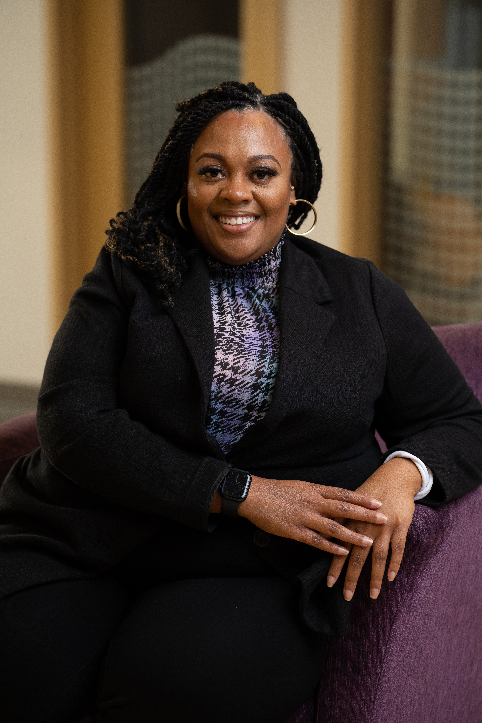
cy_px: 362
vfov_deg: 15.3
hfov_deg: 10.2
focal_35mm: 134
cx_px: 241
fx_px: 2691
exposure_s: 1/200
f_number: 4
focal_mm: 134
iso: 500
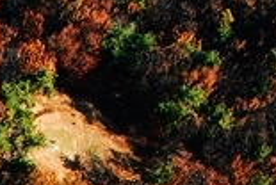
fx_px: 1252
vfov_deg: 7.0
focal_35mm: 163
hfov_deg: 10.5
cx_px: -427
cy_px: 677
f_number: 2.8
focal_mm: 8.38
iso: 110
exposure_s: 1/500
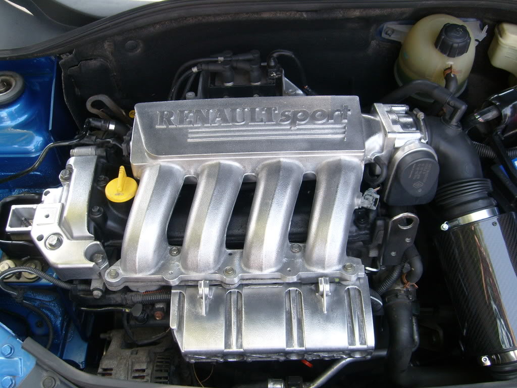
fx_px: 523
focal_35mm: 35
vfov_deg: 40.7
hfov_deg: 52.6
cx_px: 258
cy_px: 194
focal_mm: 5.8
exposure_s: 1/125
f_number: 2.8
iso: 80
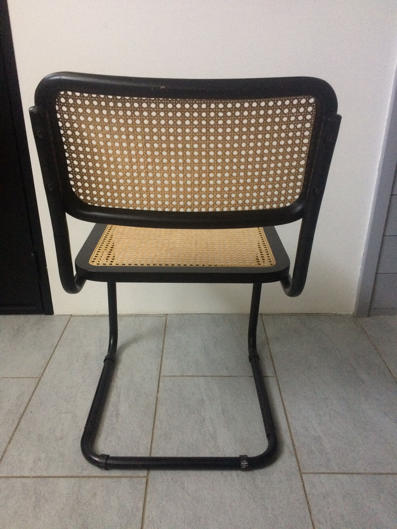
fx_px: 443
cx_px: 198
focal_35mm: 29
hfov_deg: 48.2
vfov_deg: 61.7
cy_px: 264
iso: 320
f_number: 2.2
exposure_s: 1/33
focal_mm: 4.15
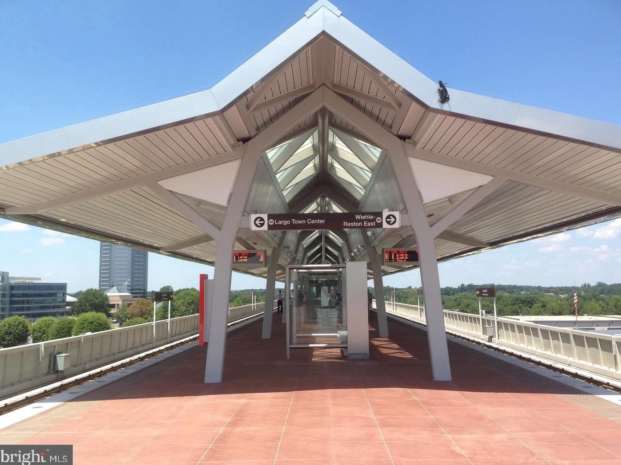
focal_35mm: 34
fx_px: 610
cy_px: 231
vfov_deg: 41.8
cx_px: 314
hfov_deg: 54.0
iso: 50
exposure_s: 1/1106
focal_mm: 4.12
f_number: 2.4
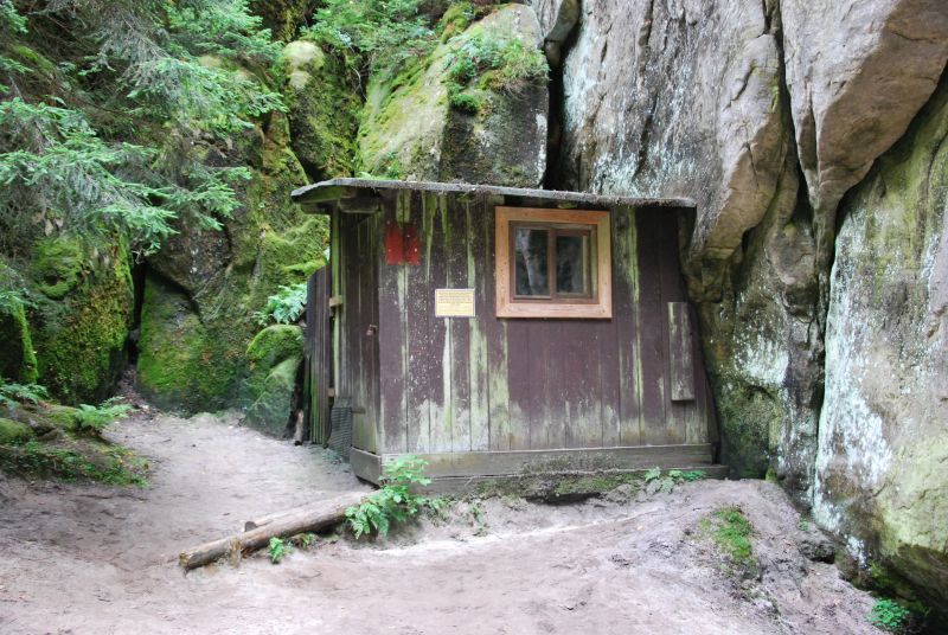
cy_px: 318
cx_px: 474
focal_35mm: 38
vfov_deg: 35.6
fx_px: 989
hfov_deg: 51.2
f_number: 4
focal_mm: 25
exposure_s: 1/30
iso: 720
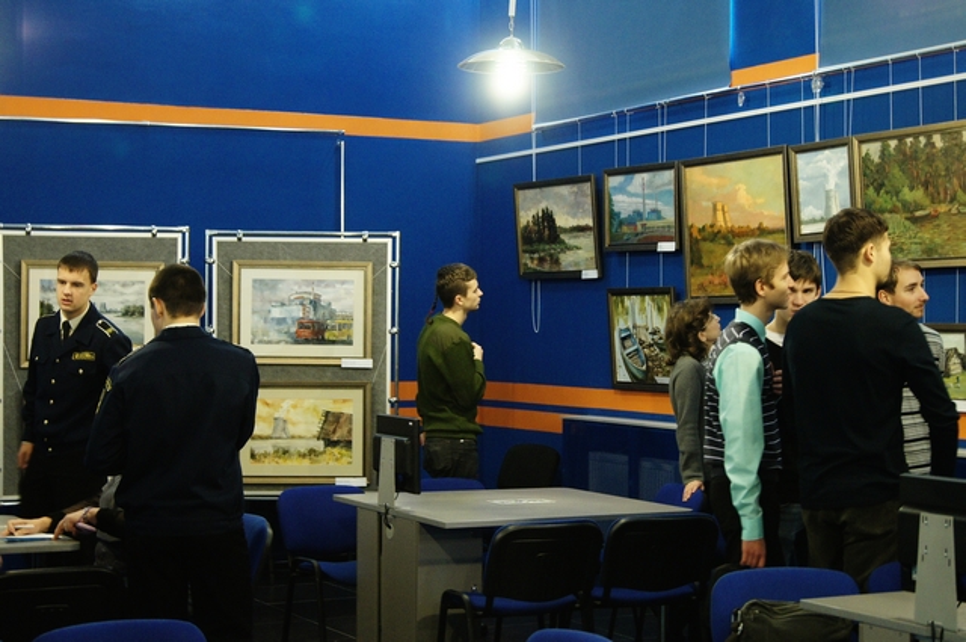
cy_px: 321
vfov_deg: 20.1
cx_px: 483
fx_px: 1809
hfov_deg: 29.9
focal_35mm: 68
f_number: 5.6
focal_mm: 45
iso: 1600
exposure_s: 1/20
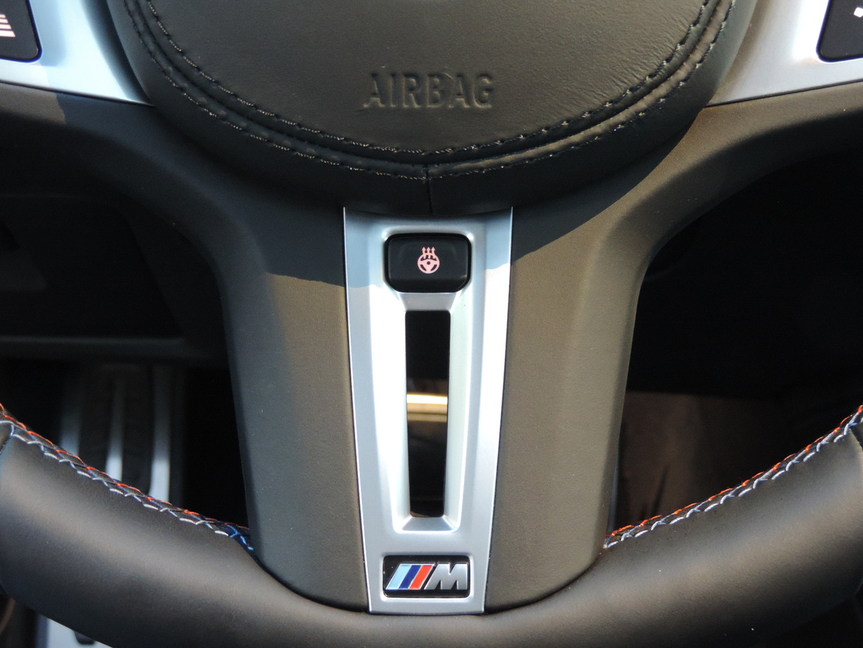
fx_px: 1247
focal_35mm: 50
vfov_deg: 29.1
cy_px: 324
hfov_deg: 38.2
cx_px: 432
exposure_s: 1/5
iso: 800
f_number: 3.6
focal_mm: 8.9
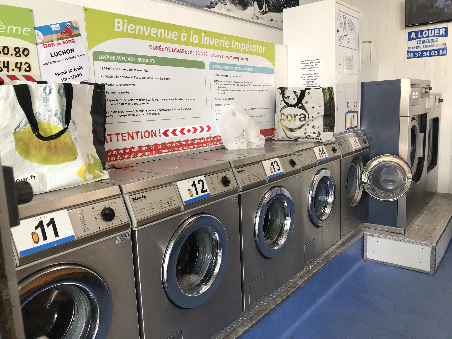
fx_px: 366
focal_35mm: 28
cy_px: 170
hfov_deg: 63.4
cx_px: 226
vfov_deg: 49.7
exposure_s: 1/100
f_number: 1.8
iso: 40
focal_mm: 3.99
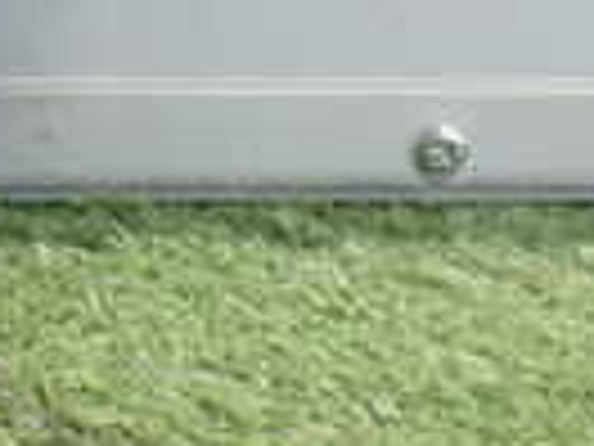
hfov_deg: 14.4
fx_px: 2334
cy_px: -108
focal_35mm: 136
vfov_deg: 10.7
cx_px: 63
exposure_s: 1/50
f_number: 2.3
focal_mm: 5.4
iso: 800
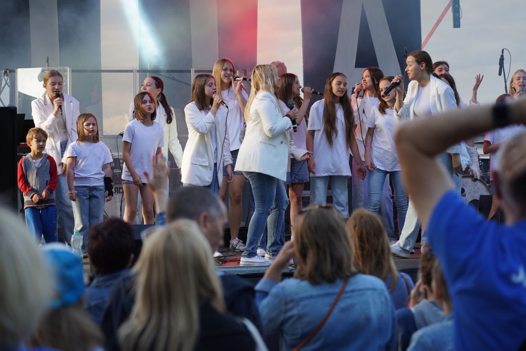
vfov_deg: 13.0
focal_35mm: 105
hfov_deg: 19.5
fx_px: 1534
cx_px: 263
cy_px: 176
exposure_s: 1/100
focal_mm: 105
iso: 160
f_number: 4.5
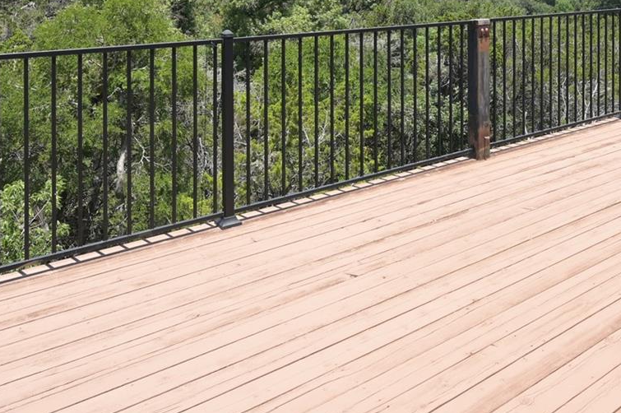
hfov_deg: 49.0
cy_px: -30
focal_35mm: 38
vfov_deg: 31.5
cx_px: 456
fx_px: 655
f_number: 8
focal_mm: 14
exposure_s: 1/160
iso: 125
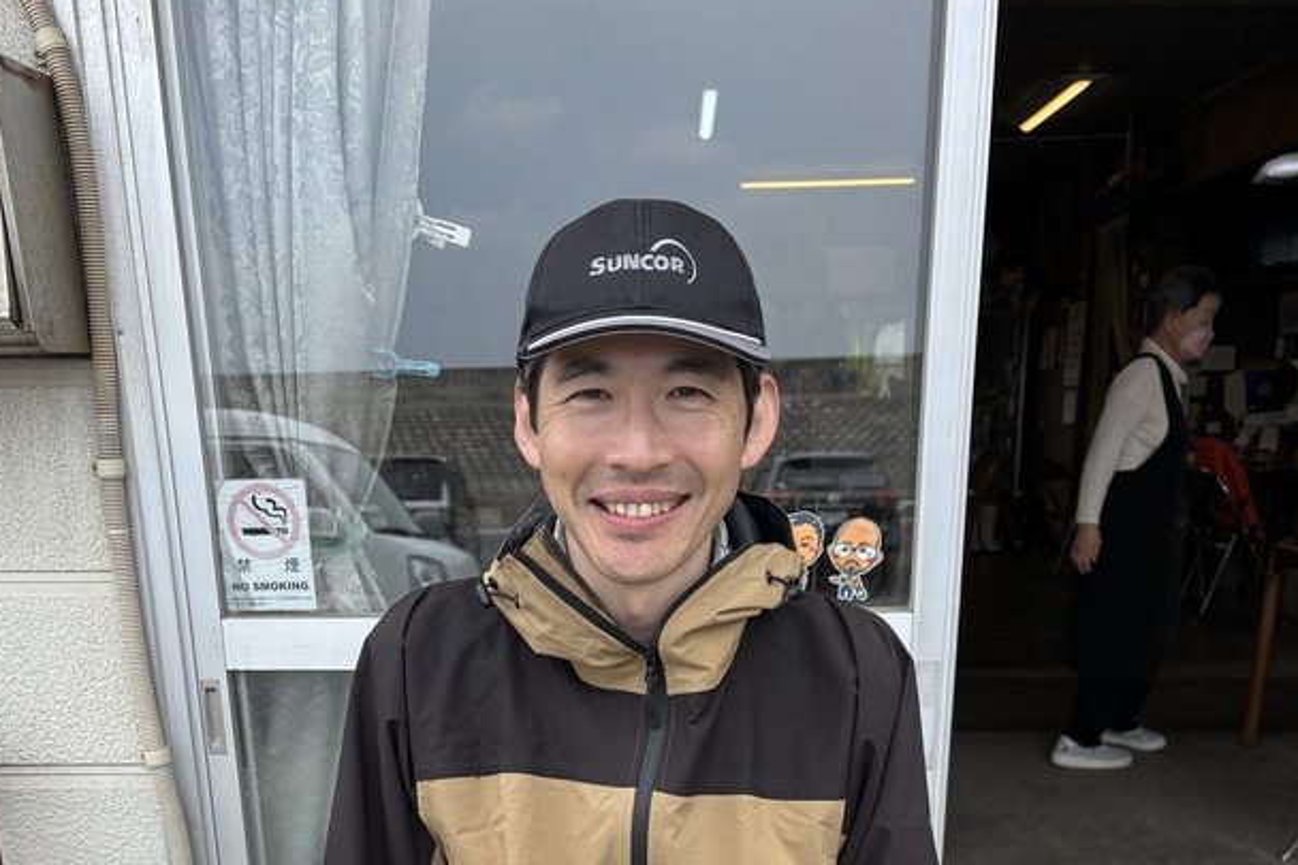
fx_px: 1370
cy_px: 888
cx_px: 634
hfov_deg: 50.7
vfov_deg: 32.0
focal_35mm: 38
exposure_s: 1/1233
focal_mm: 5.96
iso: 50
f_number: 1.6
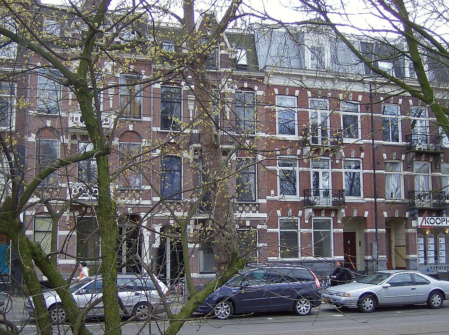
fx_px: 595
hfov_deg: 41.3
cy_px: 168
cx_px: 224
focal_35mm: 46
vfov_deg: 31.4
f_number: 3.1
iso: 100
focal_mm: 7.7
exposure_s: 1/283
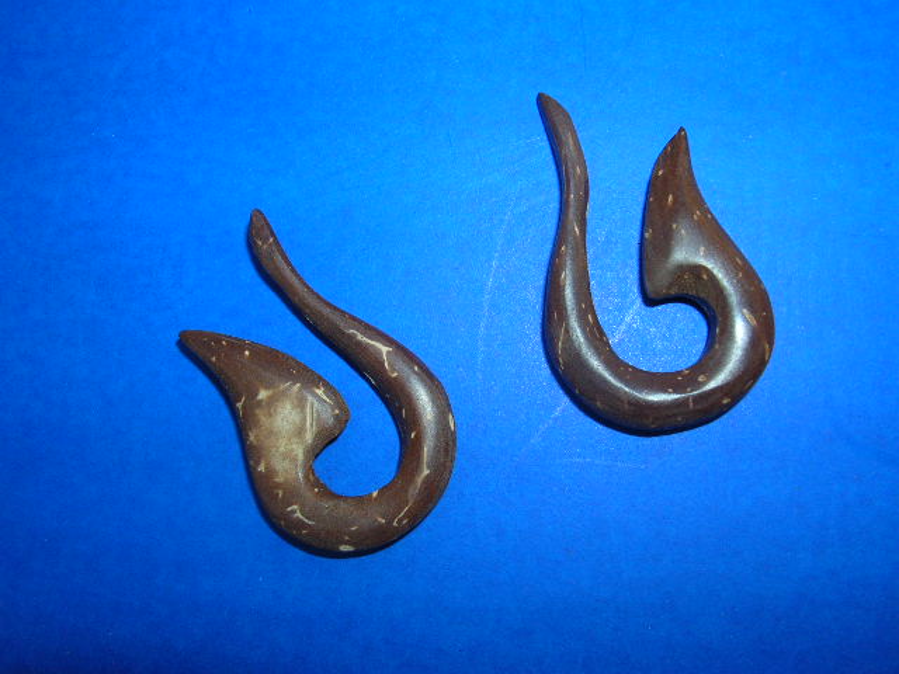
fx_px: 909
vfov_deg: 40.7
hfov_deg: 52.6
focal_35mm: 35
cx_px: 450
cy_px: 337
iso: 50
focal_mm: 5.8
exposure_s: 1/60.1
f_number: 5.6
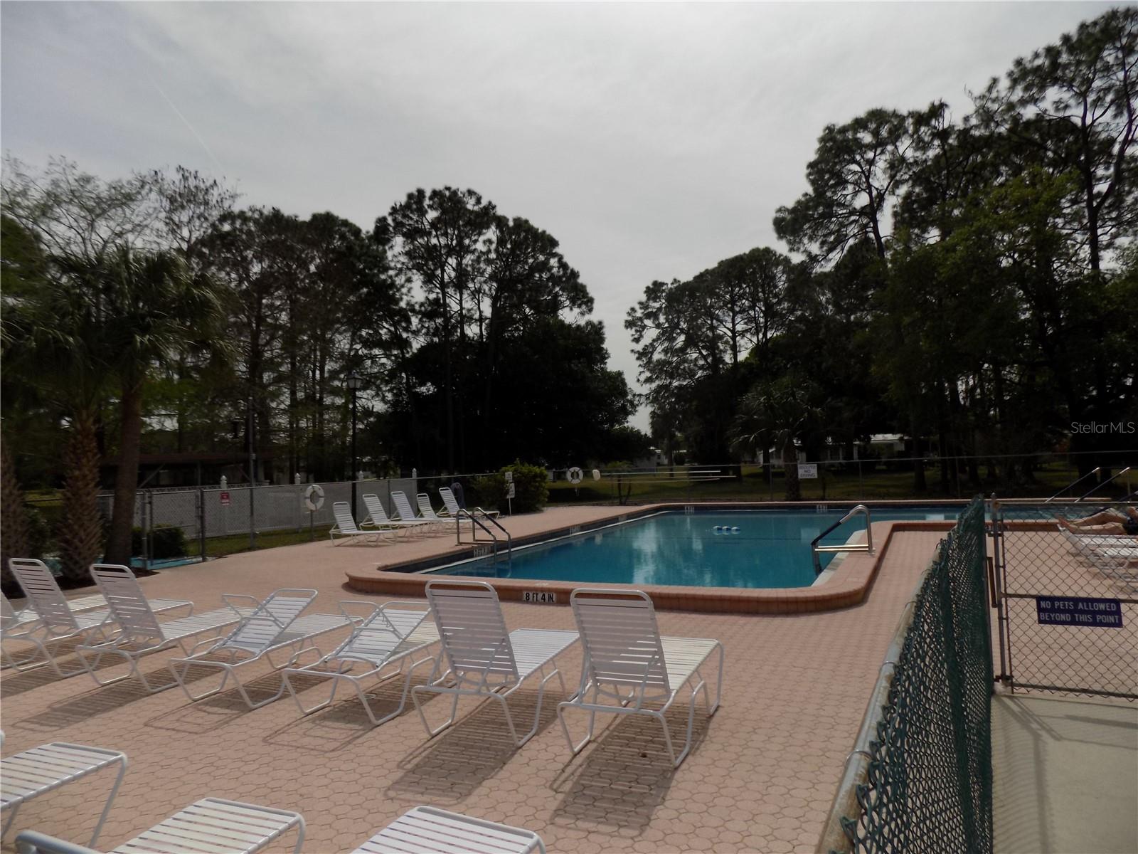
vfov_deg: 58.9
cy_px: 427
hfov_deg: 73.9
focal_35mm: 23
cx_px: 569
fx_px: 756
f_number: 9.9
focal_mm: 4
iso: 80
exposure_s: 1/320
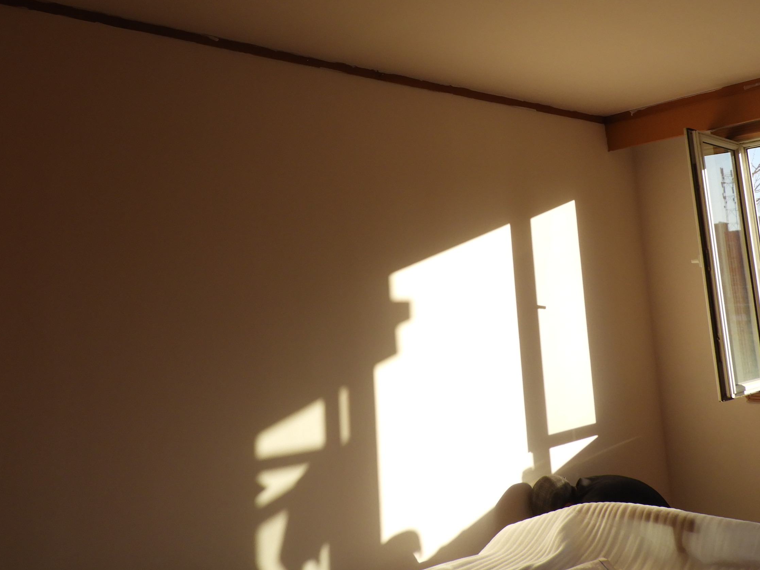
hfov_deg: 52.6
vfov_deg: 39.8
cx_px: 348
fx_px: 769
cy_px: 158
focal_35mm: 35
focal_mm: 4.3
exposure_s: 1/400
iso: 100
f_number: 3.3
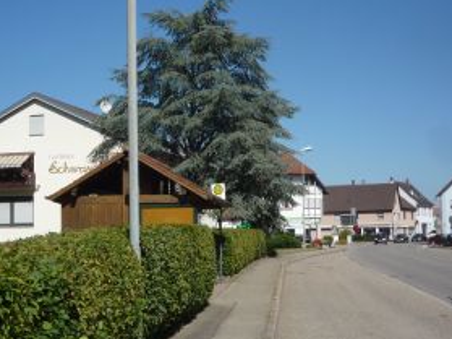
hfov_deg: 34.9
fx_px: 718
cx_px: 204
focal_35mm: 55
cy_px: 201
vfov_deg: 26.5
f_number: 5.6
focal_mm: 5.2
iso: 100
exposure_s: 1/500
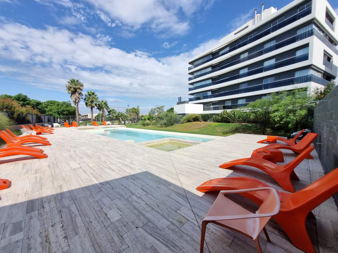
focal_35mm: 13
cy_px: 126
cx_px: 169
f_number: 2.2
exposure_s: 1/1940
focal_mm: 1.74
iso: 50
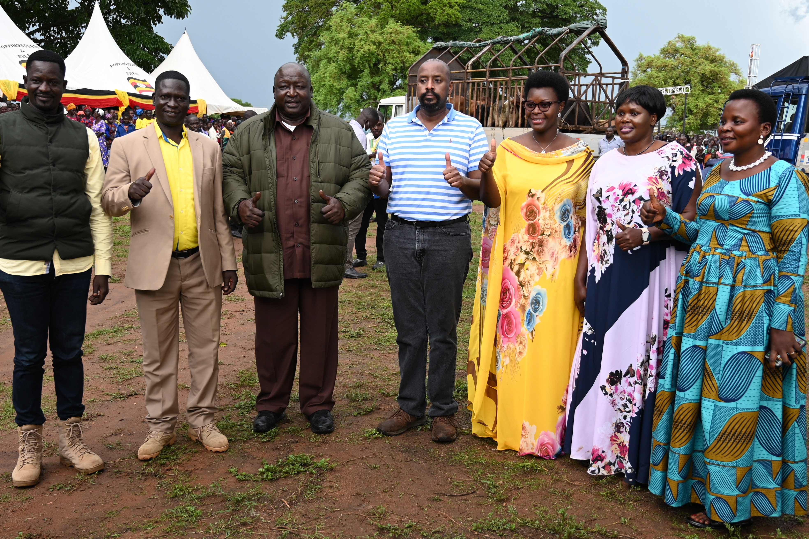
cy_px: 270
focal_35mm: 36
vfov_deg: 36.9
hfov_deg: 53.1
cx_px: 404
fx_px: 809
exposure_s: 1/40
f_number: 4
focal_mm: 24
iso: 100
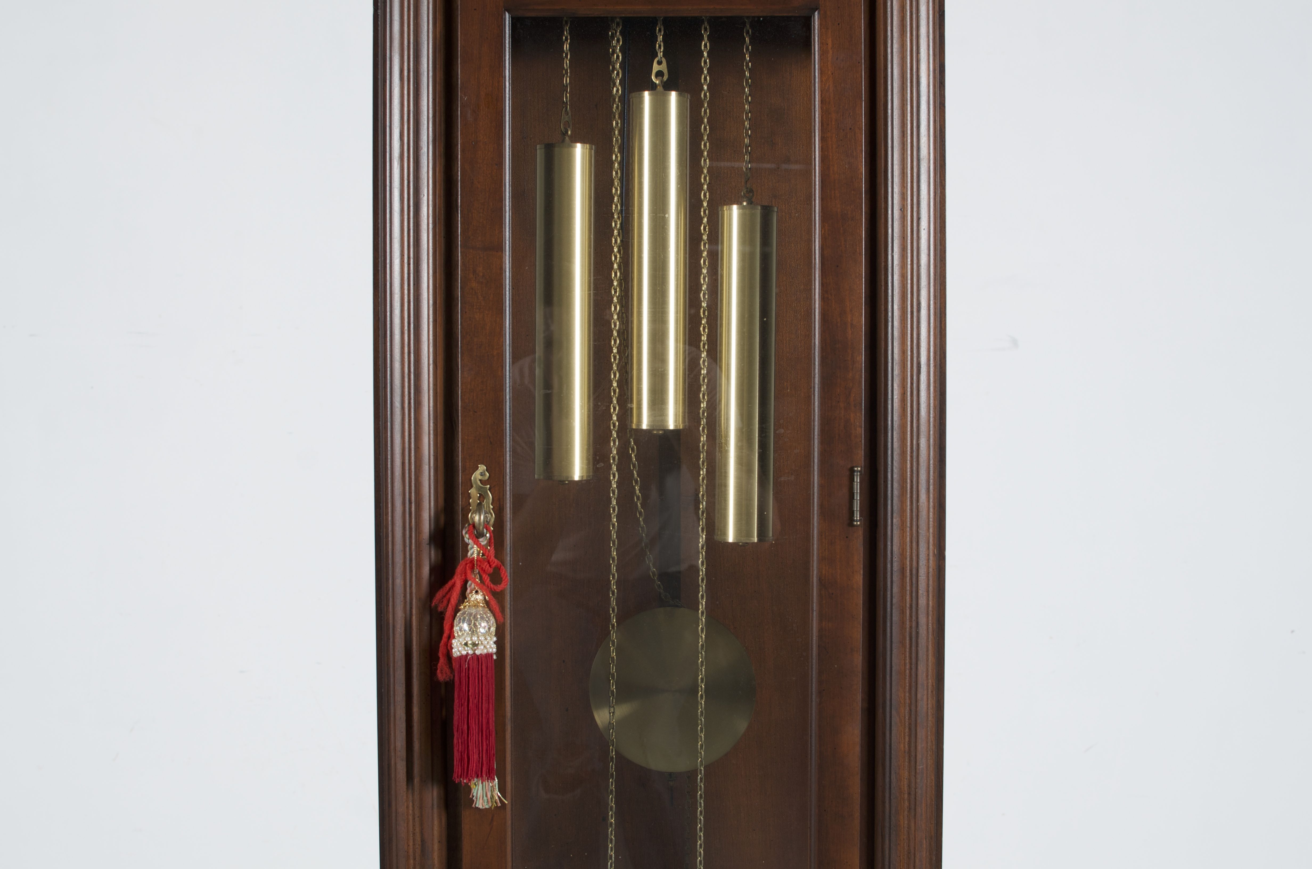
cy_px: 434
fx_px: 1909
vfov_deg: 25.6
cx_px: 656
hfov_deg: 37.9
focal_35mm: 52
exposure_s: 1/125
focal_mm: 35
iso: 100
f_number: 6.3
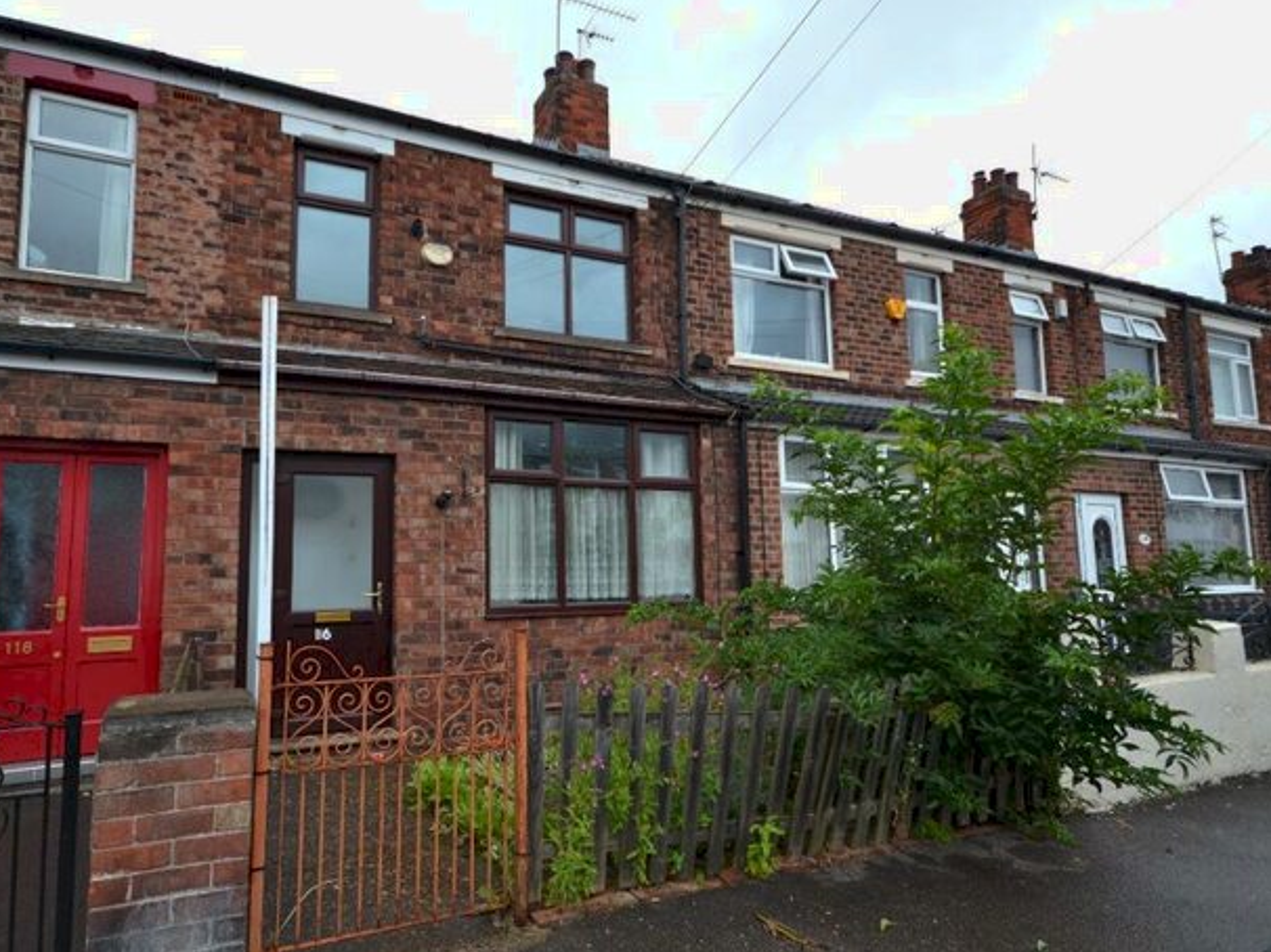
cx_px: 541
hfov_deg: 81.2
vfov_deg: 65.9
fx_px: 734
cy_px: 473
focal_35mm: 20
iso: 160
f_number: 5.6
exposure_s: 1/125
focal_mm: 12
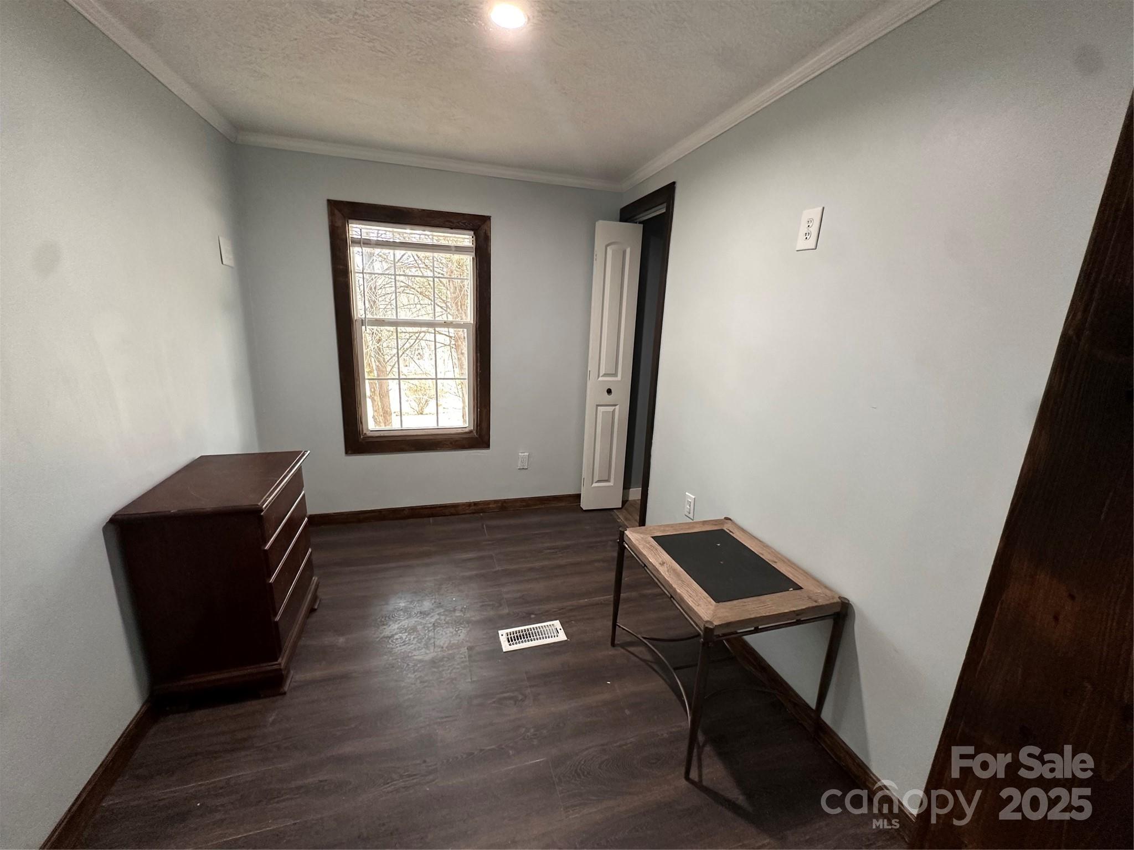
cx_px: 567
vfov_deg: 85.7
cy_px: 425
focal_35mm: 14
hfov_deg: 102.1
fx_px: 459
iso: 320
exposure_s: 1/60
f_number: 2.2
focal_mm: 2.22
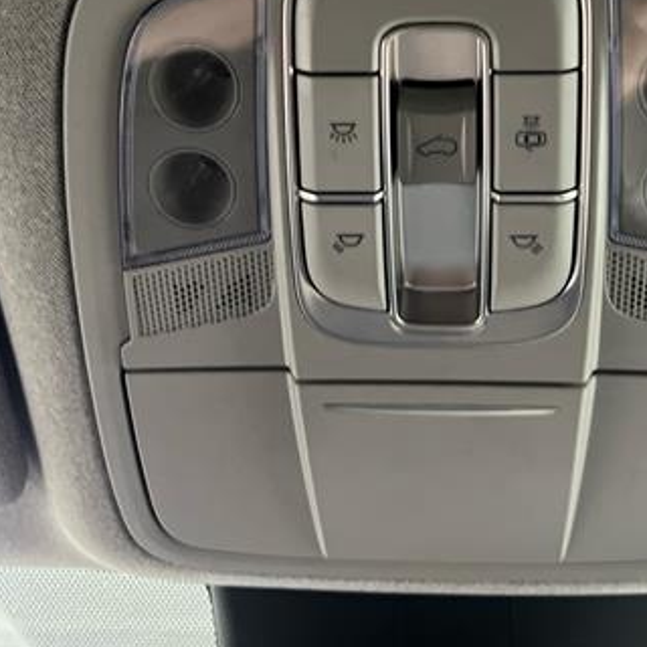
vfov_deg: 36.0
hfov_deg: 36.6
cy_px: 166
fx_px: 973
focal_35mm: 46
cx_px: 408
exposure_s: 1/17
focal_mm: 5.7
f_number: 1.5
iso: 1000
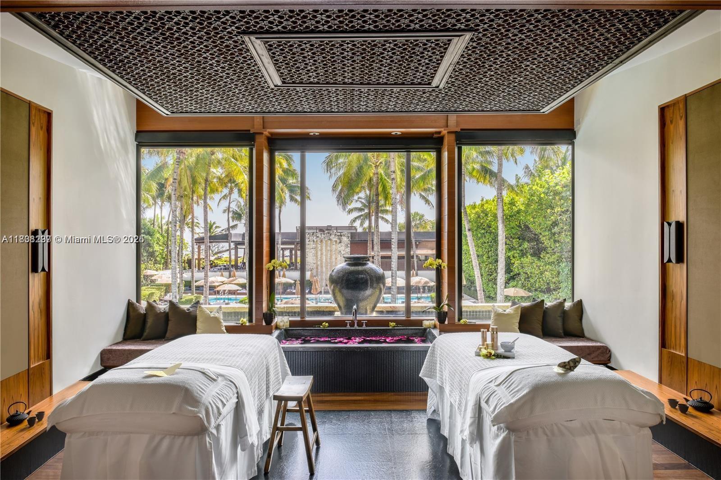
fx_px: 481
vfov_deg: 53.1
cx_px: 360
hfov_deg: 73.8
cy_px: 240
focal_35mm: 24
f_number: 16
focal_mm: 24
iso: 400
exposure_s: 1/125
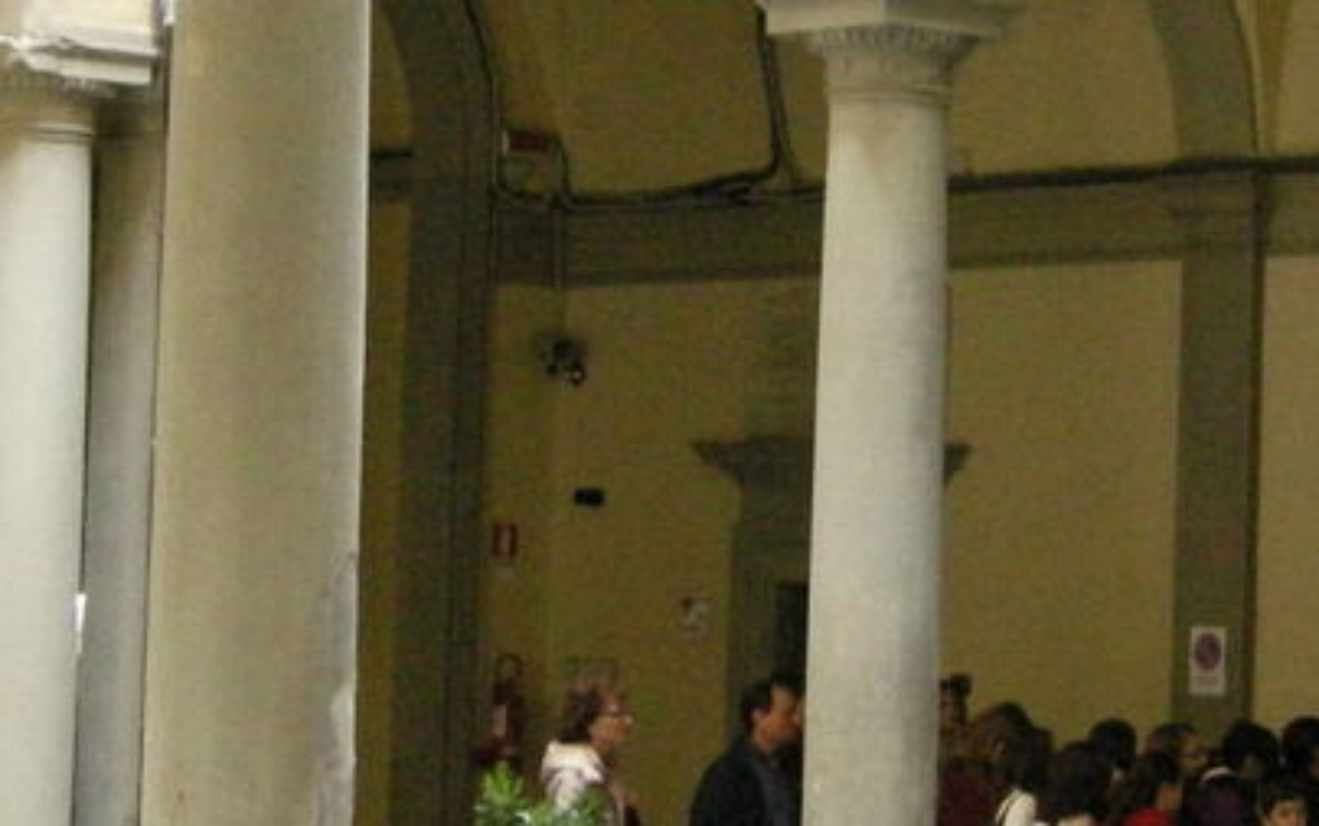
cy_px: 209
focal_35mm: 151
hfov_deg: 13.8
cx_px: 771
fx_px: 5431
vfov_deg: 8.7
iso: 400
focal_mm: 7.5
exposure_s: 1/51
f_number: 2.7
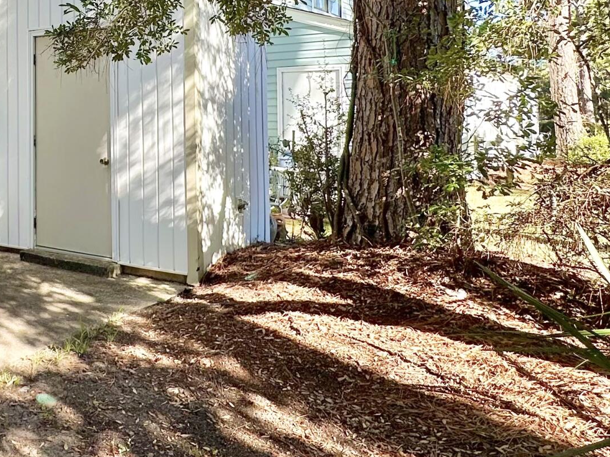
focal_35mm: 39
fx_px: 687
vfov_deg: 35.6
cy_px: 91
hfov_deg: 43.2
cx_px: 45
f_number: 2.2
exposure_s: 1/416
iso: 40
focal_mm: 2.22
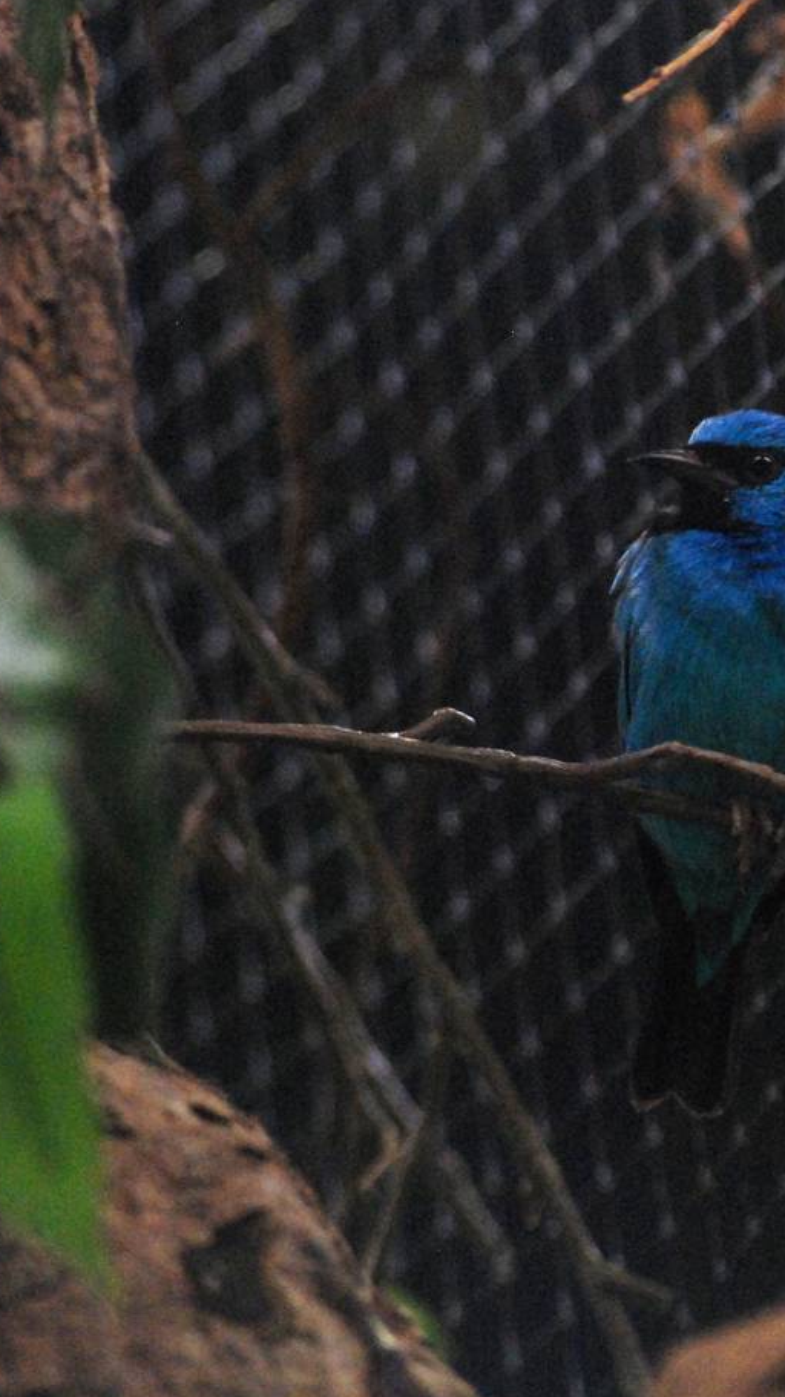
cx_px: 836
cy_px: 685
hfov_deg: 2.3
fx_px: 19955
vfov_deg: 4.0
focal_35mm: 539
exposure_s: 1/160
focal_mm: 195
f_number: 4.8
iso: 1600
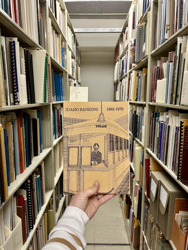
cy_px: 125
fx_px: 188
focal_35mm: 26
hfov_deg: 53.1
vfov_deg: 67.3
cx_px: 94
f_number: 1.5
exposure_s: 1/60
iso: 125
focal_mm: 5.7
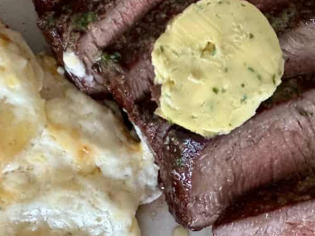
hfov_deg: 10.8
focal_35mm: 183
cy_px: 93
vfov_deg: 8.1
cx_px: 87
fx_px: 1666
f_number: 2.8
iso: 200
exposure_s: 1/40
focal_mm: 9
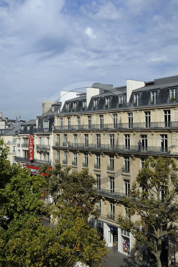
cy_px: 134
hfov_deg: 35.0
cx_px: 89
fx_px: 282
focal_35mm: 38
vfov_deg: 50.7
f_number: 18
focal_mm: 38
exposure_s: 1/160
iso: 200
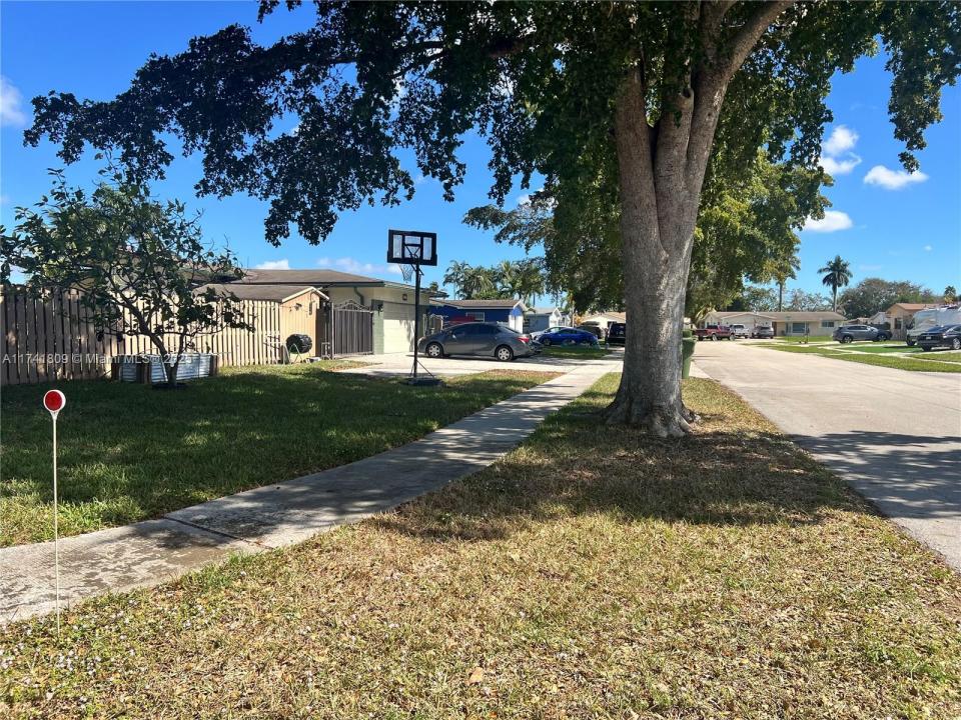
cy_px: 360
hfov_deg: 67.3
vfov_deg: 53.1
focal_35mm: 26
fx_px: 722
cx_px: 480
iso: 50
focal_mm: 5.7
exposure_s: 1/2632
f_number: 1.5
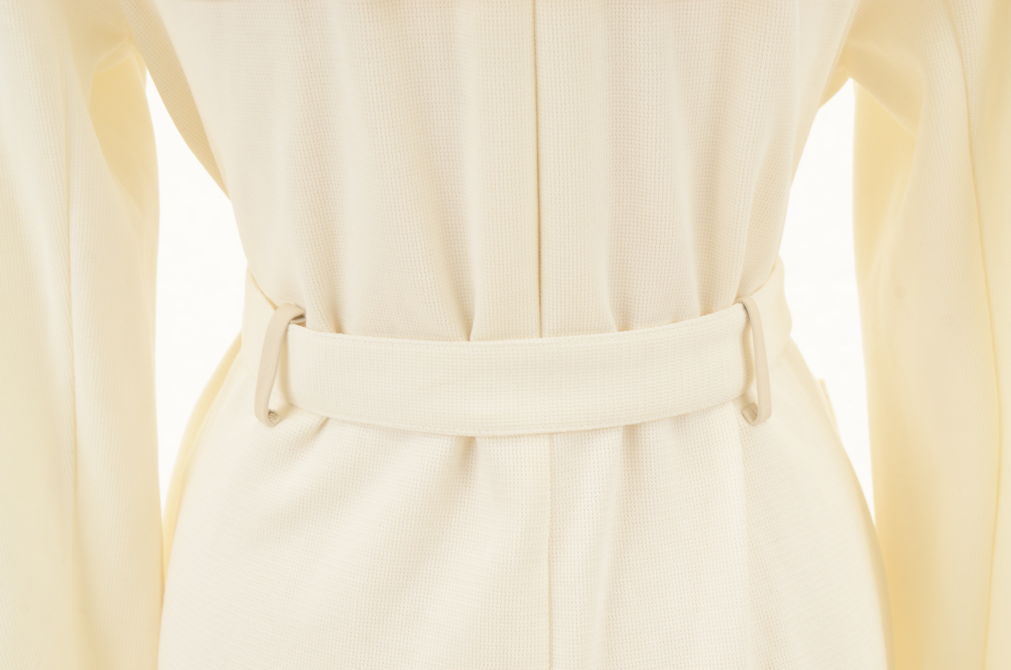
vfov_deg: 16.5
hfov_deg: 24.7
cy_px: 335
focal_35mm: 82
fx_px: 2312
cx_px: 506
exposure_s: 1/80
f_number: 10
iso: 320
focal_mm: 55
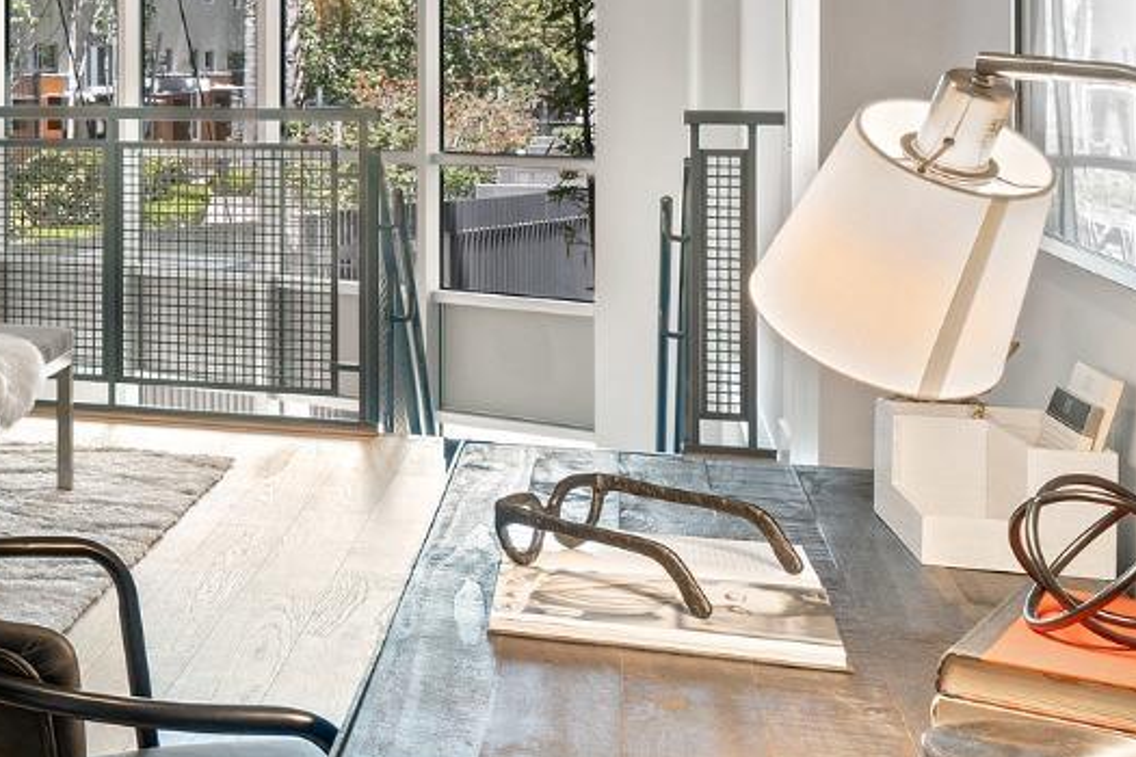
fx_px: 1911
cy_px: 94
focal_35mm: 61
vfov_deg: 22.0
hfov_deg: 28.9
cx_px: -208
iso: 100
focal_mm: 21.2
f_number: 8
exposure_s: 1/5
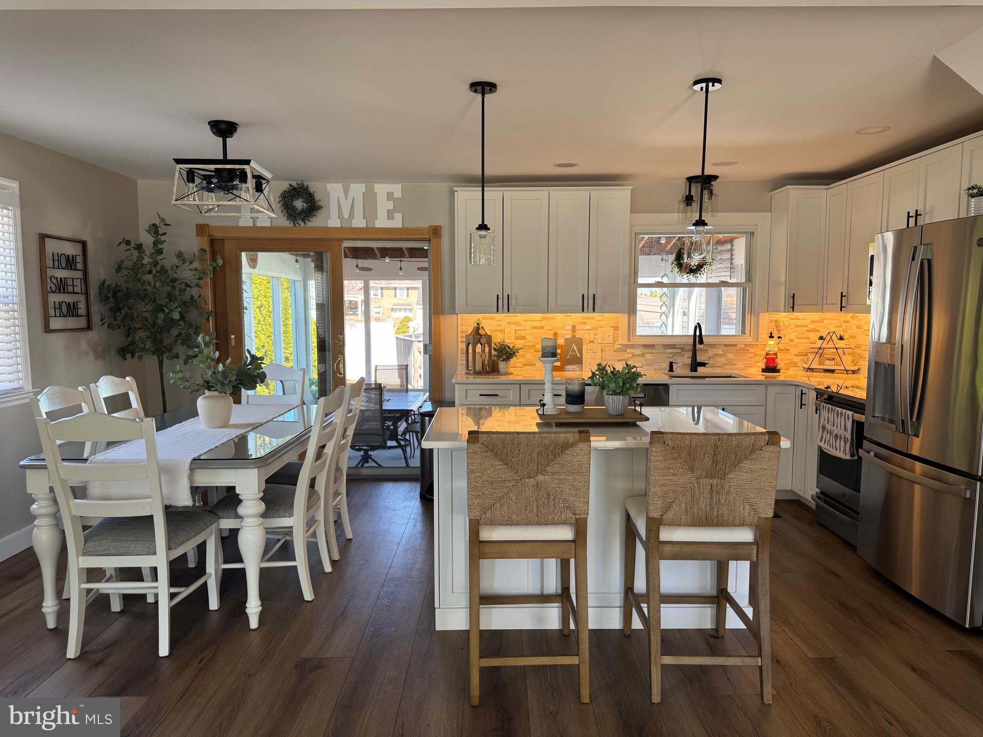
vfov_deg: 56.8
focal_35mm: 24
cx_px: 492
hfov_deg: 71.6
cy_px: 368
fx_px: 682
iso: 125
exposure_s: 1/120
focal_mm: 6.76
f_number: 1.78
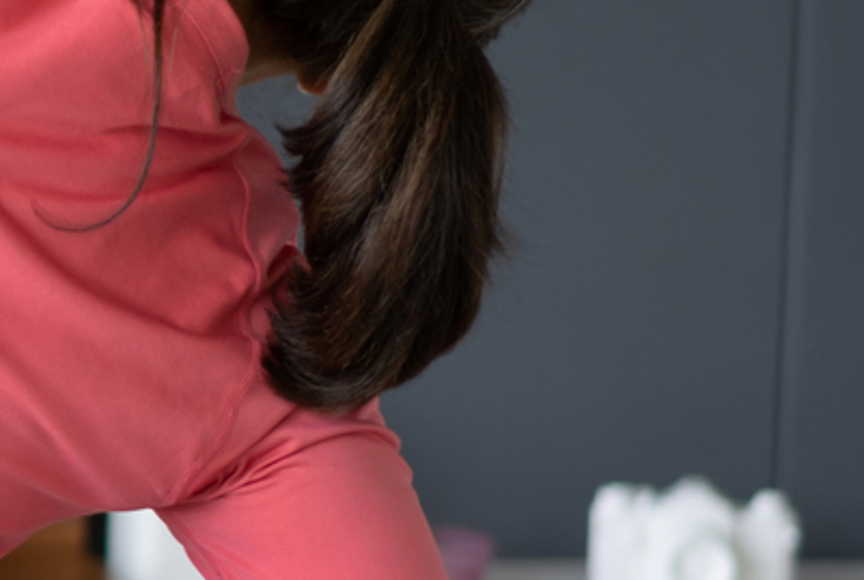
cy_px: 4
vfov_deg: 4.8
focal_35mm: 290
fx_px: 6973
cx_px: -984
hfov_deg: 6.8
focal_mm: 55
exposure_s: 1/400
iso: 100
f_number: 1.8
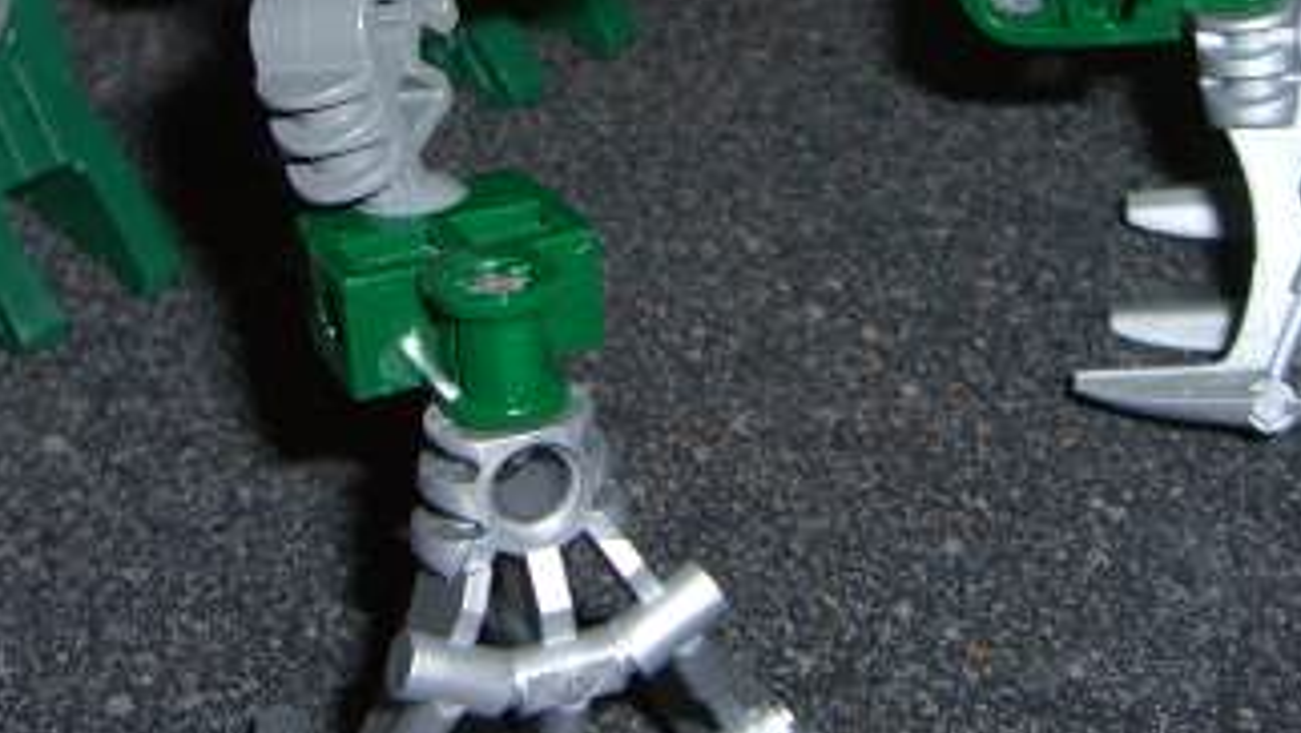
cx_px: 669
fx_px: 2830
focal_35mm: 82
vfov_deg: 14.4
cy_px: -68
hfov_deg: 25.9
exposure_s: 1/60
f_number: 2.7
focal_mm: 6.2
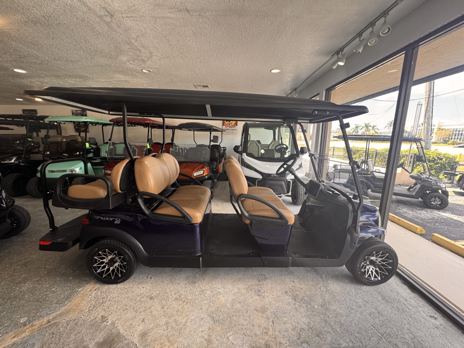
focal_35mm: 14
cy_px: 174
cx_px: 232
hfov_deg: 102.1
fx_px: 188
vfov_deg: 85.7
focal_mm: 2.22
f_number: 2.2
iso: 100
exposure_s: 1/120
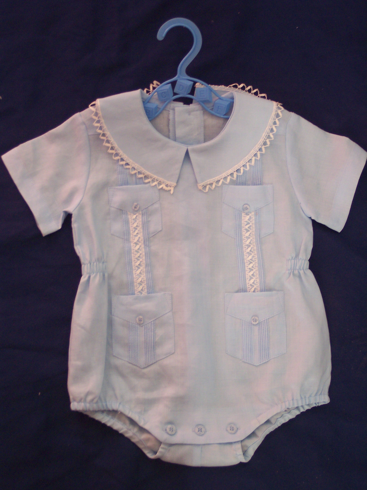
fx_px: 891
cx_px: 184
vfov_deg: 30.7
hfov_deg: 23.3
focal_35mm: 63
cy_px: 245
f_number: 3.4
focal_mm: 13.3
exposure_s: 1/15
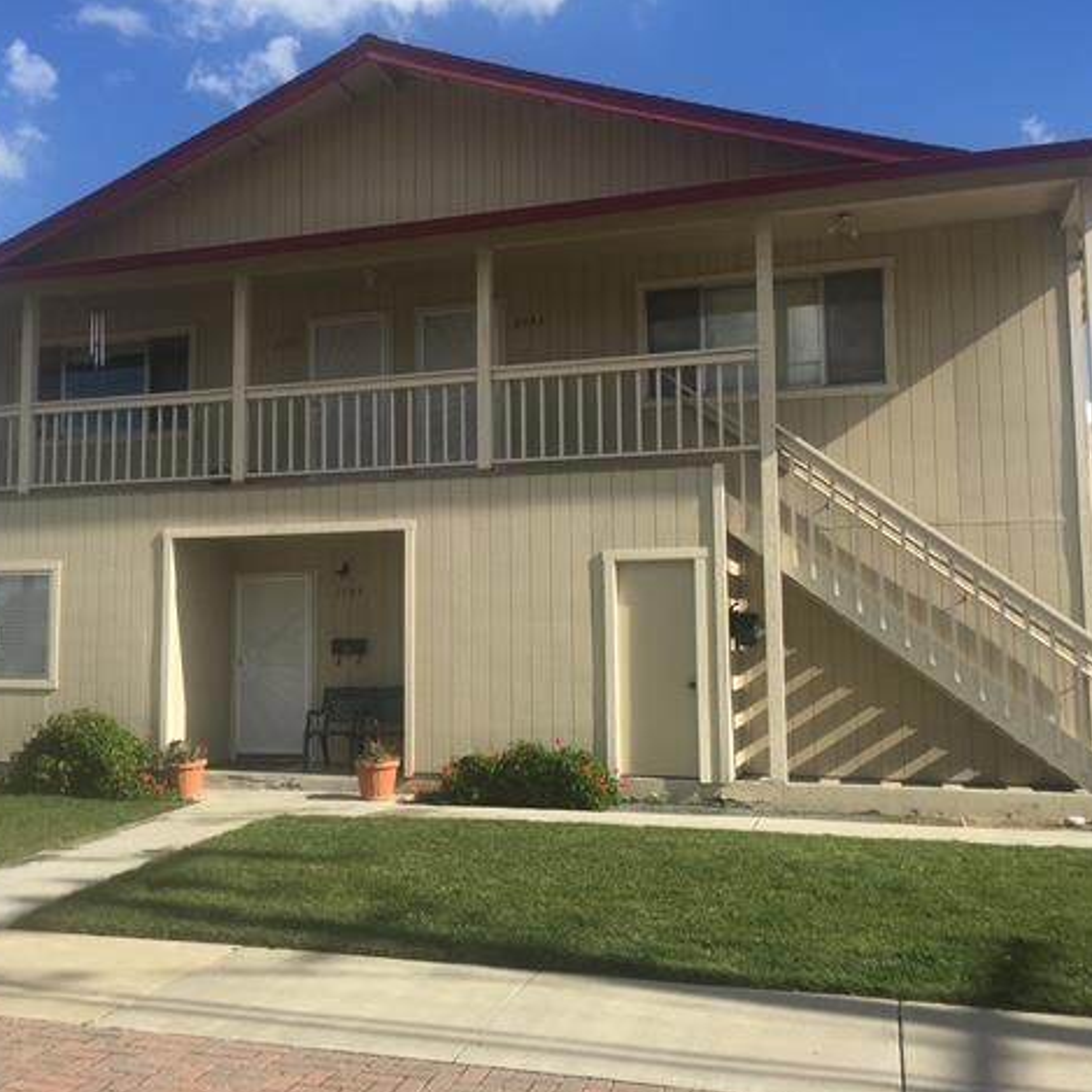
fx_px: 1249
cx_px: 414
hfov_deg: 46.8
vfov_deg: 47.2
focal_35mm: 35
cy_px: 552
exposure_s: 1/1582
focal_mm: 4.15
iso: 32
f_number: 2.2
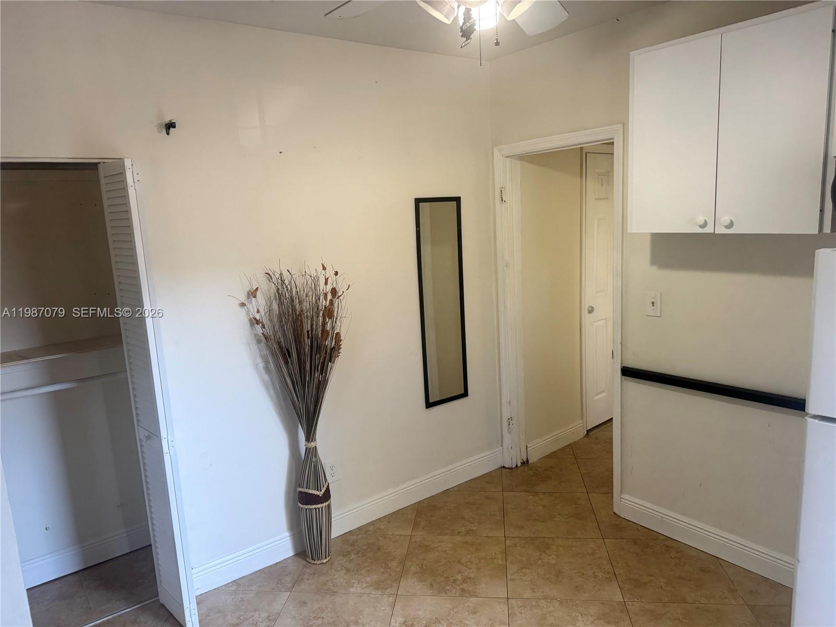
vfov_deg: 56.8
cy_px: 314
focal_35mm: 24
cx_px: 418
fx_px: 580
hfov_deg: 71.6
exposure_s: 1/120
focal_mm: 6.76
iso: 160
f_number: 1.78
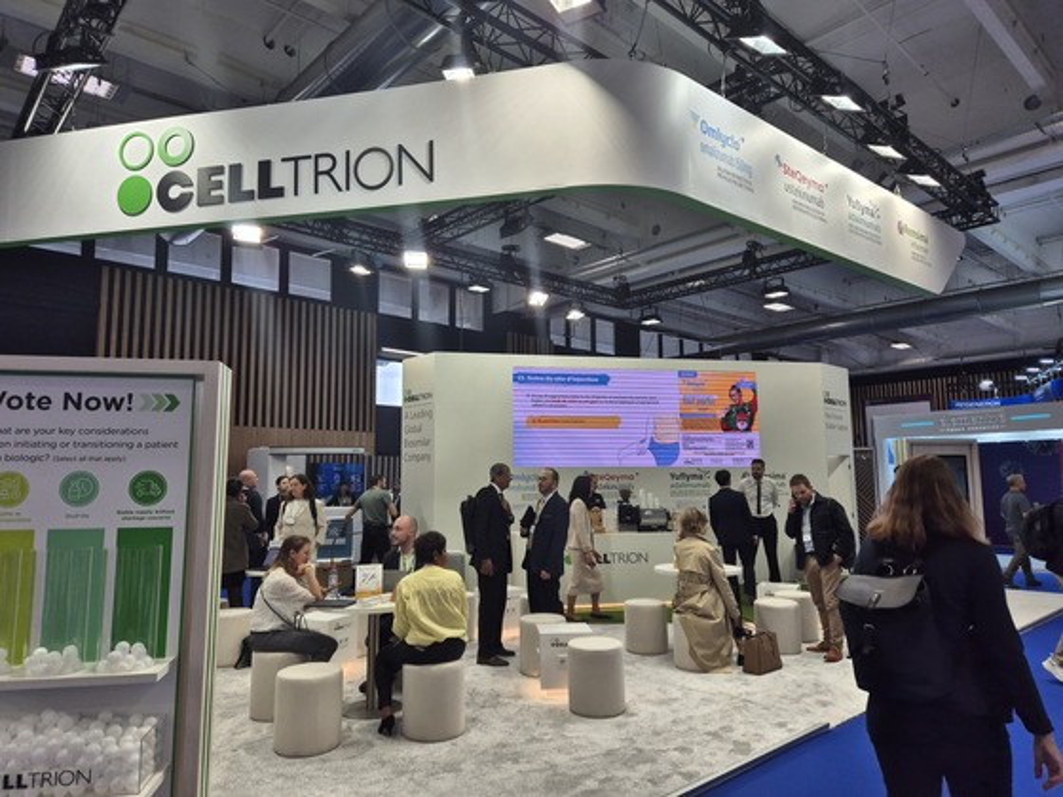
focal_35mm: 23
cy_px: 398
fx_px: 706
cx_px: 532
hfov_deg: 73.9
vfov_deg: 58.9
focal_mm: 5.4
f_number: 1.8
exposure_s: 1/250
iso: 25
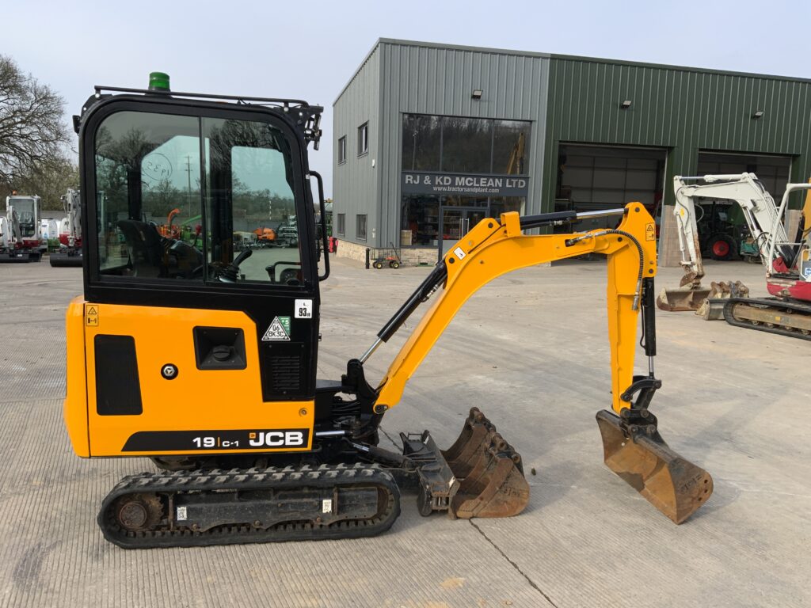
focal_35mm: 29
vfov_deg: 48.2
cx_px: 406
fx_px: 679
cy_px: 304
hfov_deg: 61.7
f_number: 1.8
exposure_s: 1/855
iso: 16
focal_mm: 3
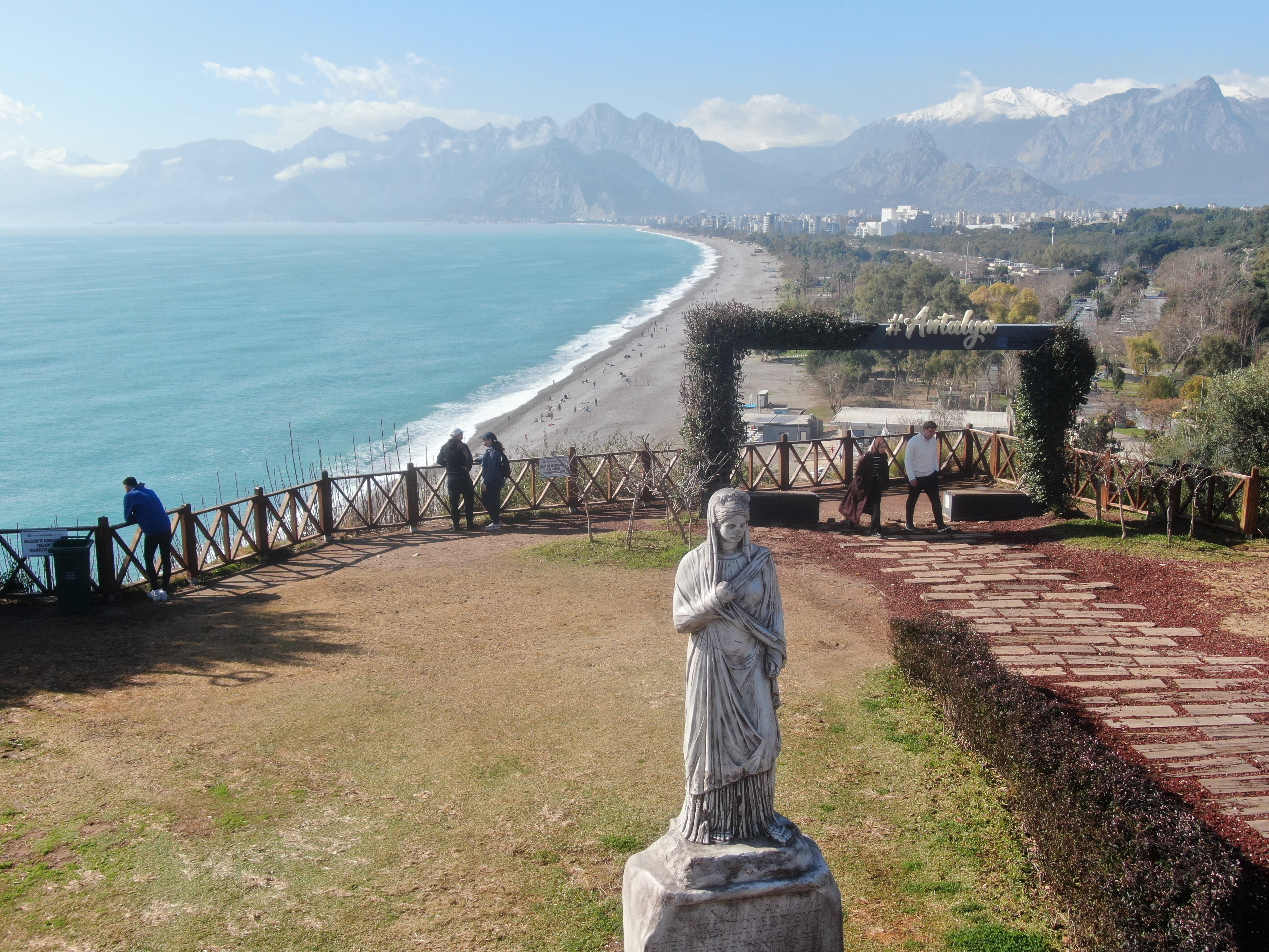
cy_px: 476
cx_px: 634
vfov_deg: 39.7
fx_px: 1320
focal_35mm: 36
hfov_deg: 51.4
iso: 100
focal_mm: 6.21
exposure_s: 1/800
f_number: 3.3
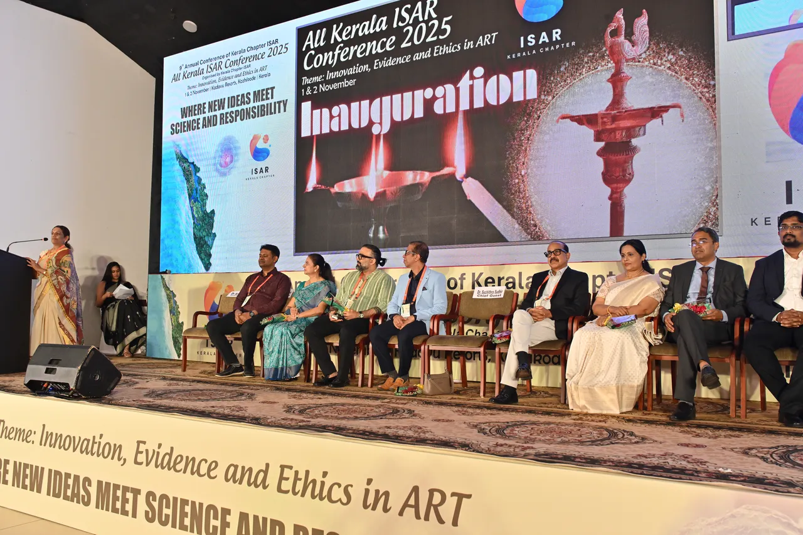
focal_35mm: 35
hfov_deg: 54.4
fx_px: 781
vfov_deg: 37.8
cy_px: 268
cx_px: 402
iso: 800
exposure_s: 1/100
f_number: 5
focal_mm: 35
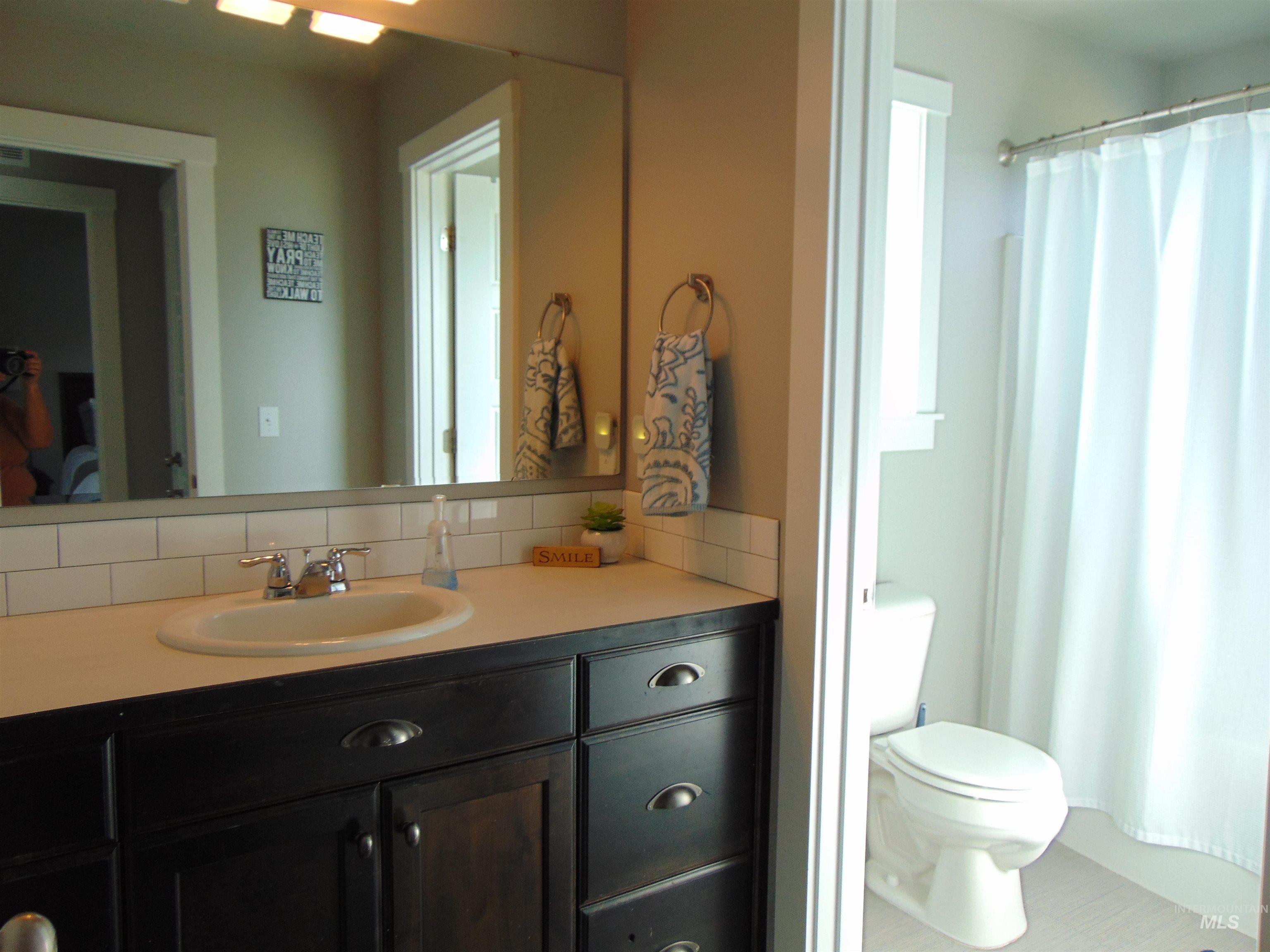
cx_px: 635
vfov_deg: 54.9
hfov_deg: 69.4
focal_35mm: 25
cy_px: 476
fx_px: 917
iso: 80
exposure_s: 1/30
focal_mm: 4.5
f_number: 3
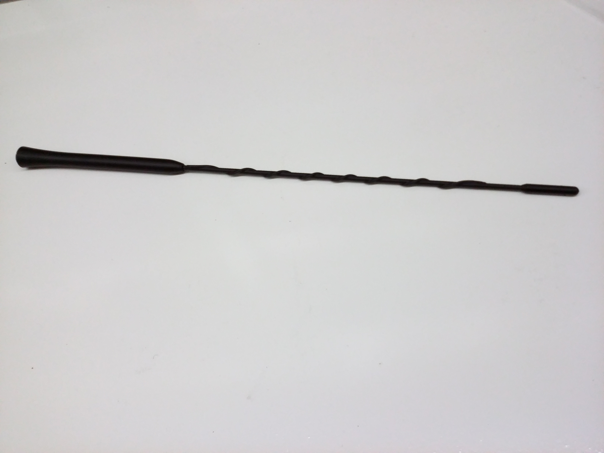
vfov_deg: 44.2
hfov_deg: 56.8
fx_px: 558
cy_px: 226
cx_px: 302
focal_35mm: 32
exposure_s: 1/30
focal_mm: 3.4
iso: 160
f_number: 2.4
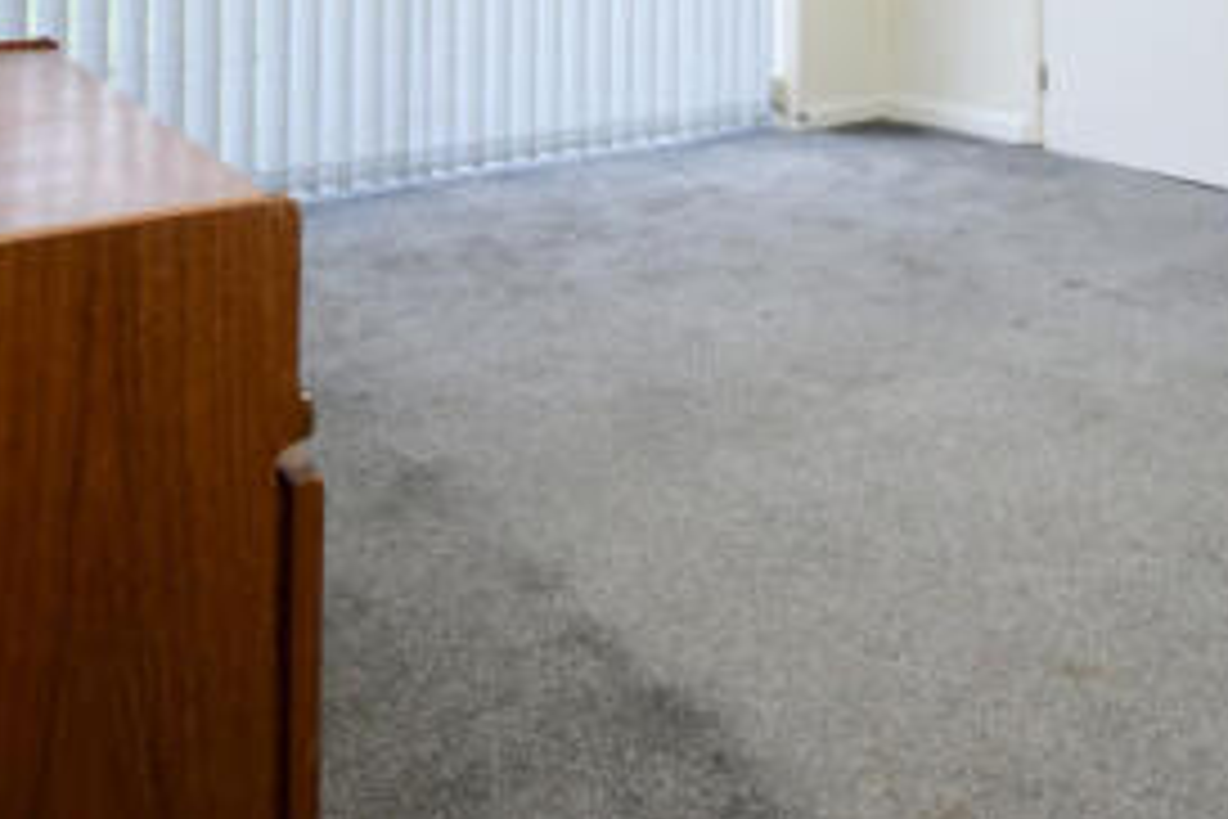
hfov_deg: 50.7
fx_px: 1228
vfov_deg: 31.3
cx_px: 933
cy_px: -151
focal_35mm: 36
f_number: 4.5
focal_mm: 10
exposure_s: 1/60
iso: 450
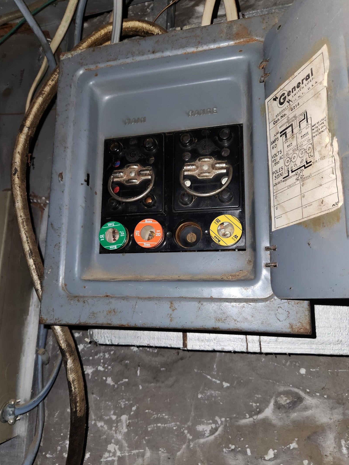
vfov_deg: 69.4
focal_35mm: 25
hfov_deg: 54.8
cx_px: 160
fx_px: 336
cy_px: 241
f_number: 1.8
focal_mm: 5.4
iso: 125
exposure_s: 1/19
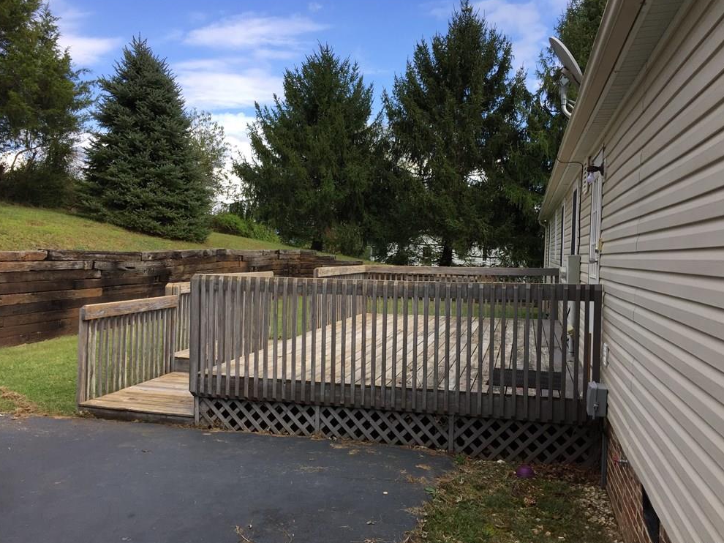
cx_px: 365
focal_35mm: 30
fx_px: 627
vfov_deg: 46.8
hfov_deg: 60.0
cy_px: 273
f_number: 2.2
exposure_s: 1/964
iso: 32
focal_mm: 4.15
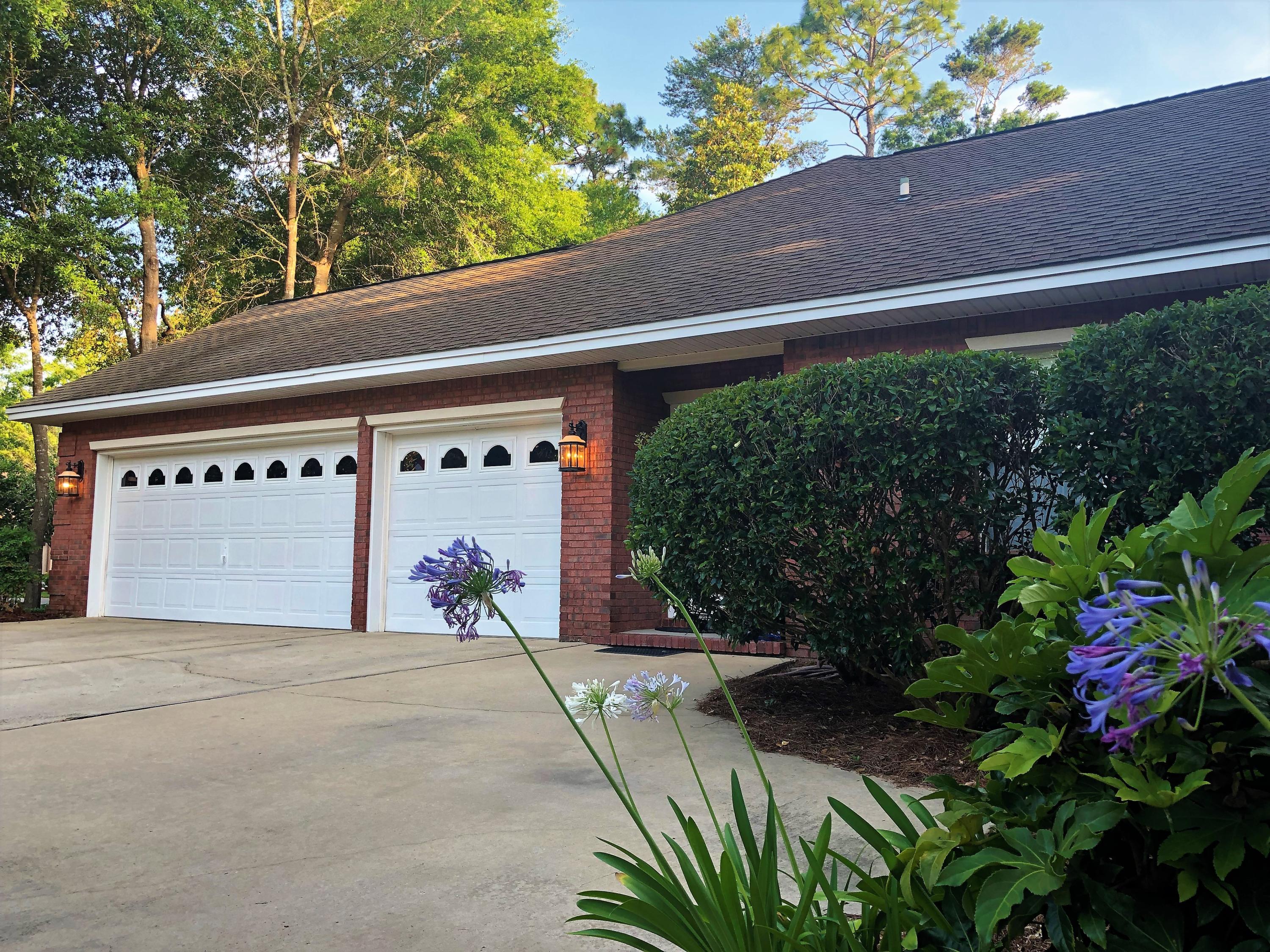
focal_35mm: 28
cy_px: 476
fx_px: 1027
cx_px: 635
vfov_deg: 49.7
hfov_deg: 63.4
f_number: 1.8
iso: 25
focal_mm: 3.99
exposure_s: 1/120
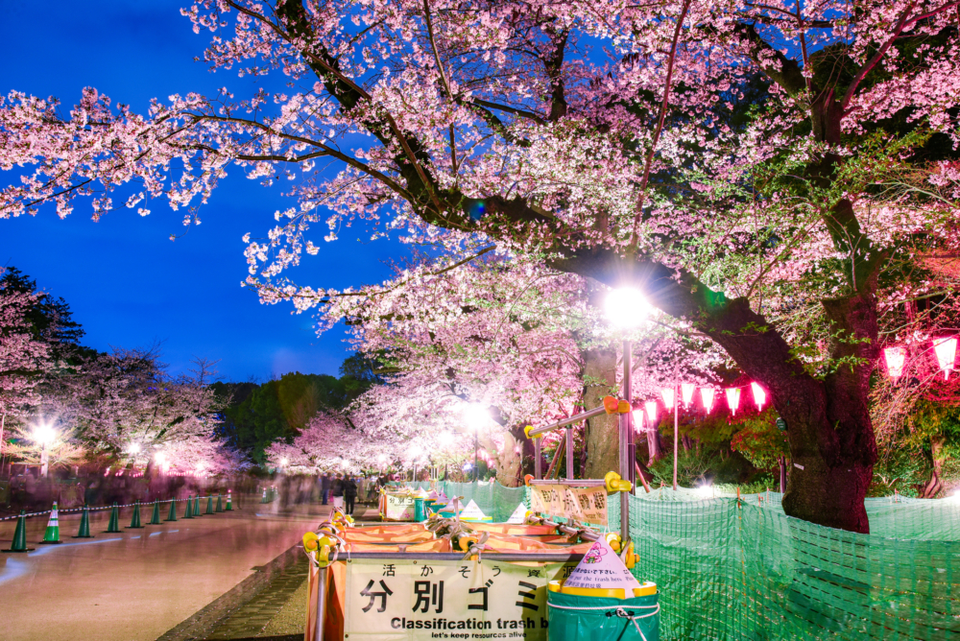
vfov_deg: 35.1
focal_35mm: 38
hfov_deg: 50.7
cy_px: 320
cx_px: 480
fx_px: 1014
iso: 200
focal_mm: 38
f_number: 13
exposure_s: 15
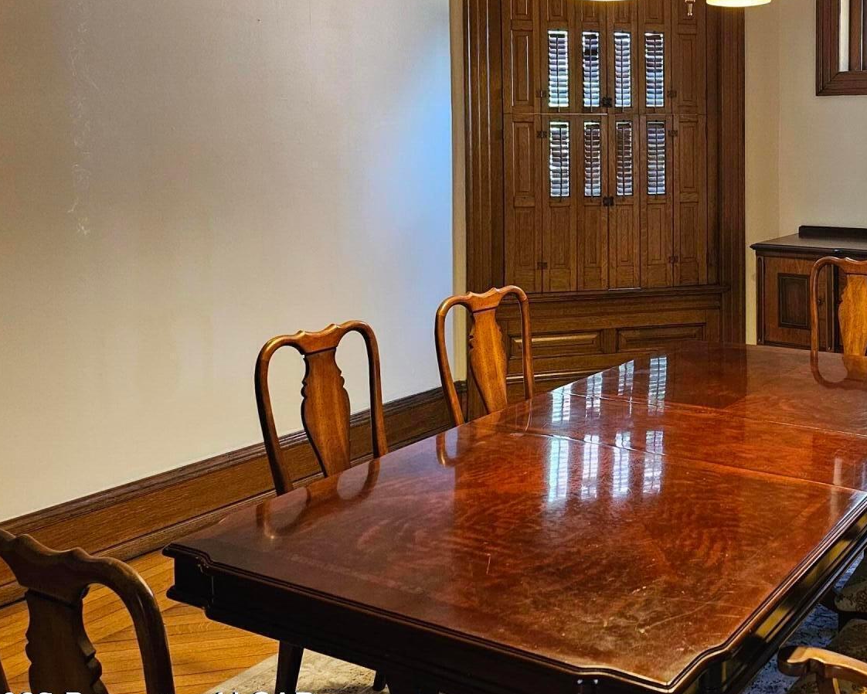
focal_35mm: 40
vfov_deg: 36.5
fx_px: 1027
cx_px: 726
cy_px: 179
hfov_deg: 43.1
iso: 800
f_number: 1.7
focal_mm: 6.3
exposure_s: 1/60
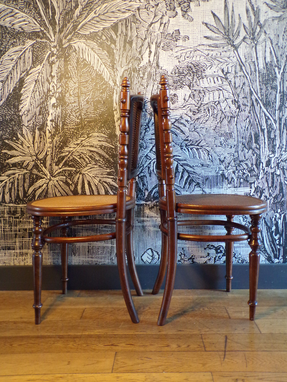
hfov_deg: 44.2
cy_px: 191
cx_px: 144
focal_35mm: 32
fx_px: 354
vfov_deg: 56.8
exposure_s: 1/17
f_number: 3.2
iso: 340
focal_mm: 5.8
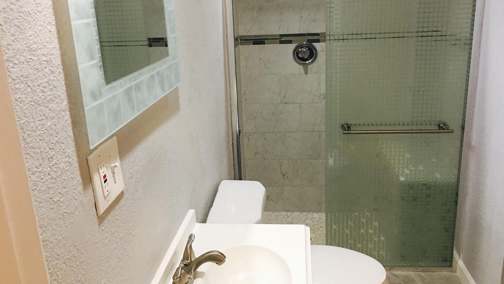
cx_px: 251
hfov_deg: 61.0
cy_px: 116
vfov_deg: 36.6
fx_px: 428
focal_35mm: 32
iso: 80
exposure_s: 1/15
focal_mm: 4.15
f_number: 2.2
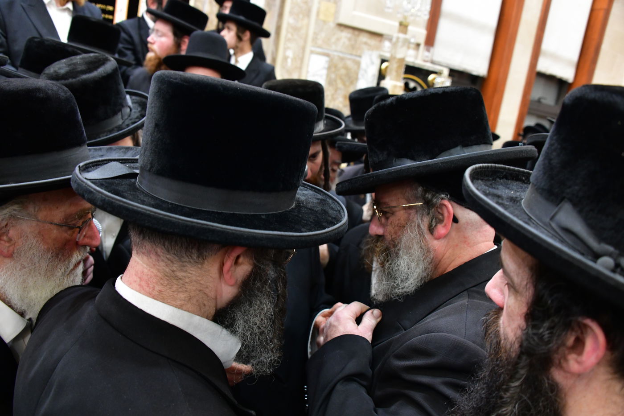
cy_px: 208
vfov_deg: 46.4
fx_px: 485
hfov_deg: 65.5
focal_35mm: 28
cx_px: 312
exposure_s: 1/80
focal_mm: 28
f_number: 5.6
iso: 4000
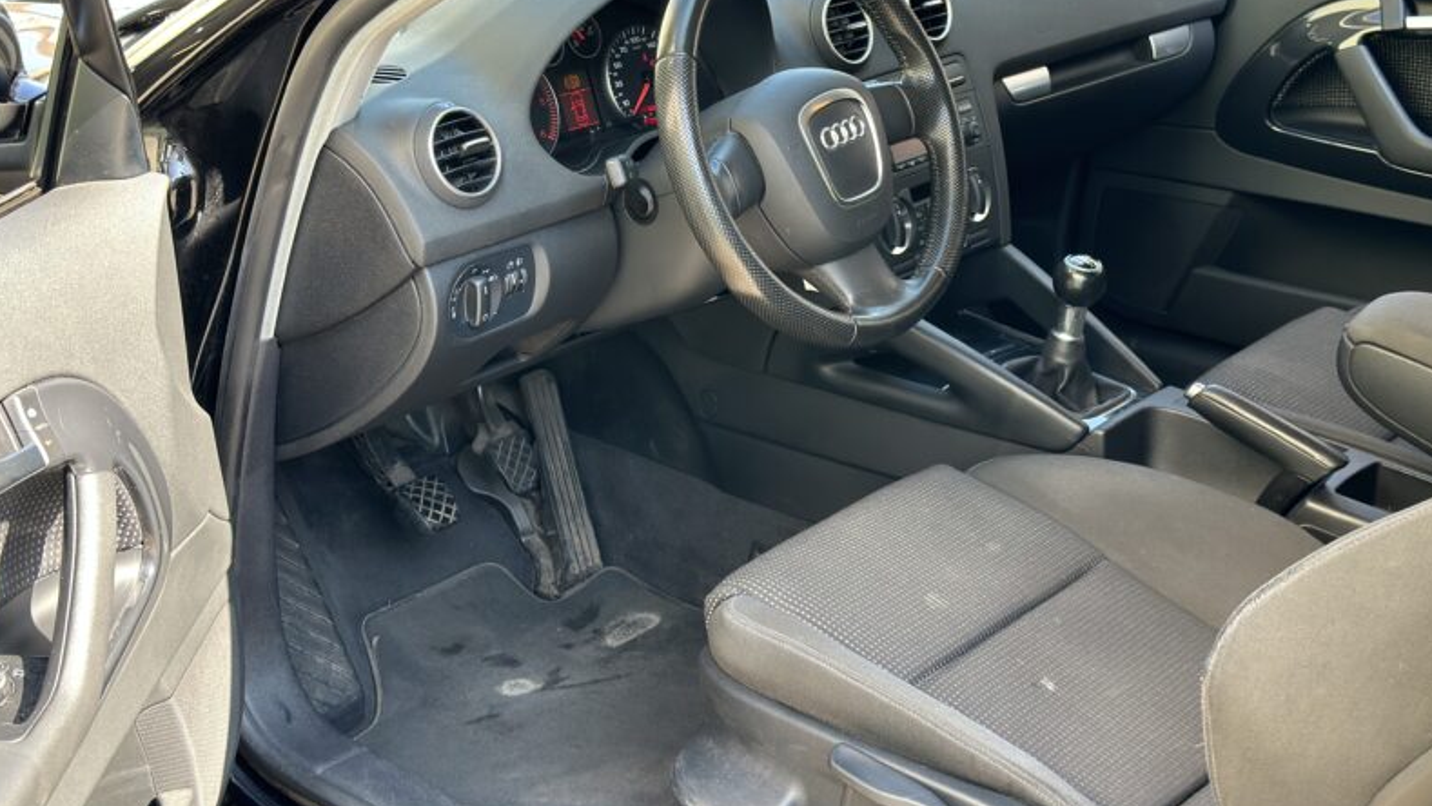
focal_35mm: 53
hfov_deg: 39.2
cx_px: 717
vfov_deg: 22.5
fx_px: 2013
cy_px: 270
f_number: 1.78
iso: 80
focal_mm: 6.86
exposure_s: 1/152
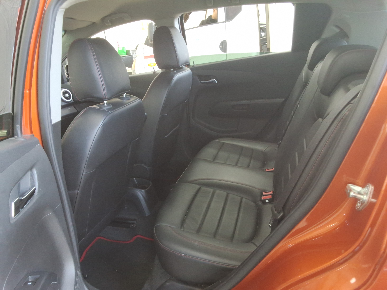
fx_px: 313
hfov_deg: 63.4
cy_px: 145
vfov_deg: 49.7
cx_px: 194
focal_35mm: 28
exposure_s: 1/40
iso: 63
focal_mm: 2.91
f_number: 1.9
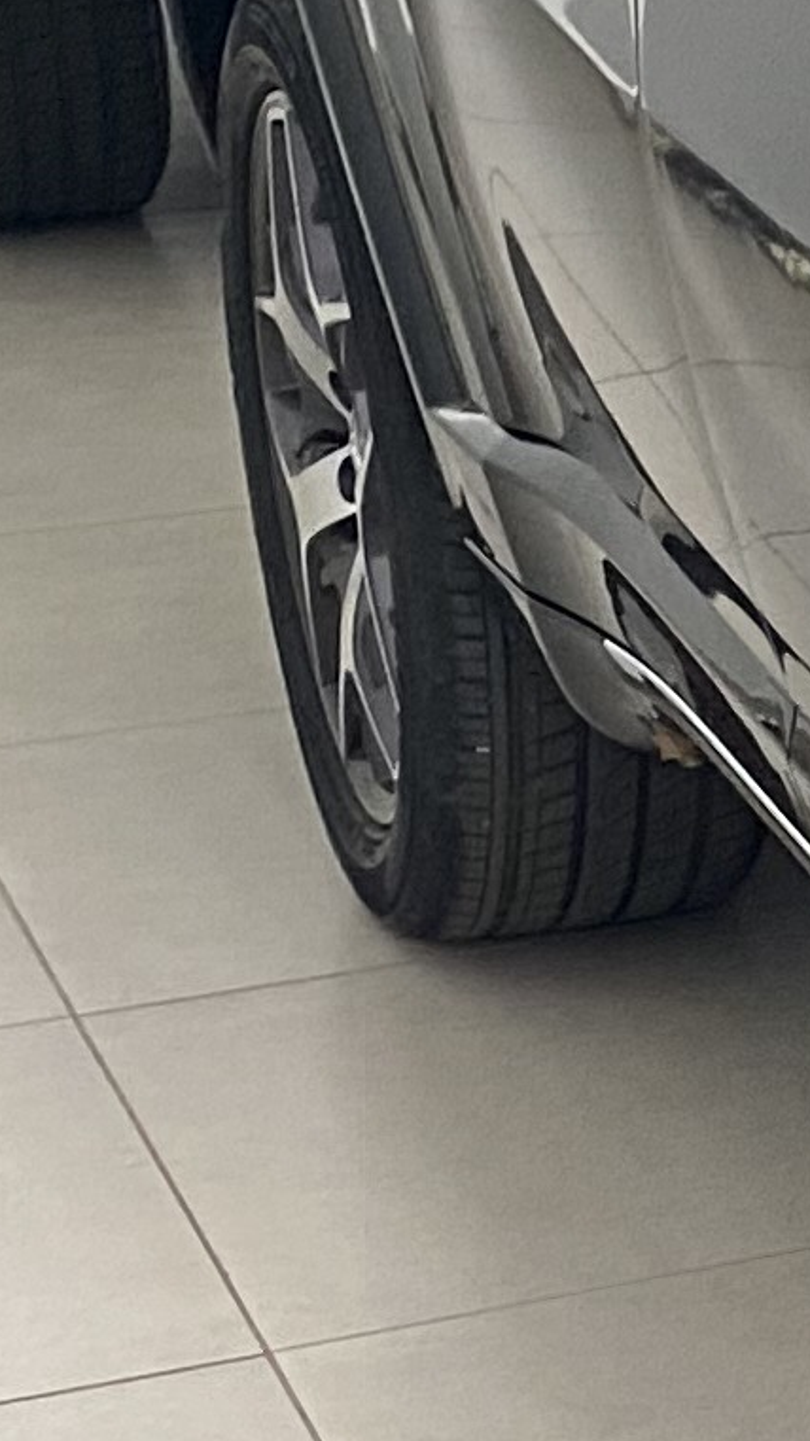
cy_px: 899
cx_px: 3408
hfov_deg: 6.4
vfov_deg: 14.3
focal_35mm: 150
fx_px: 5728
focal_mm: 4.25
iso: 125
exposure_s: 1/92
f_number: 1.8
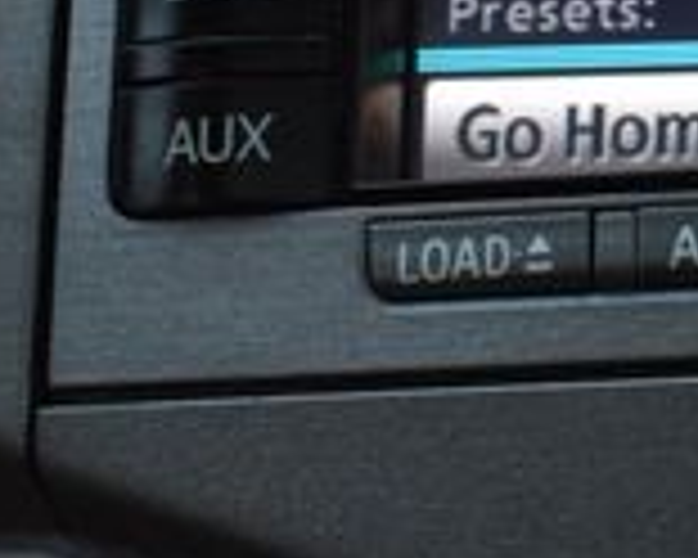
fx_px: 2644
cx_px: 1207
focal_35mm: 128
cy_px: -86
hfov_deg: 13.6
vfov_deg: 11.8
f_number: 8
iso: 2500
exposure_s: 1/50
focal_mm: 22
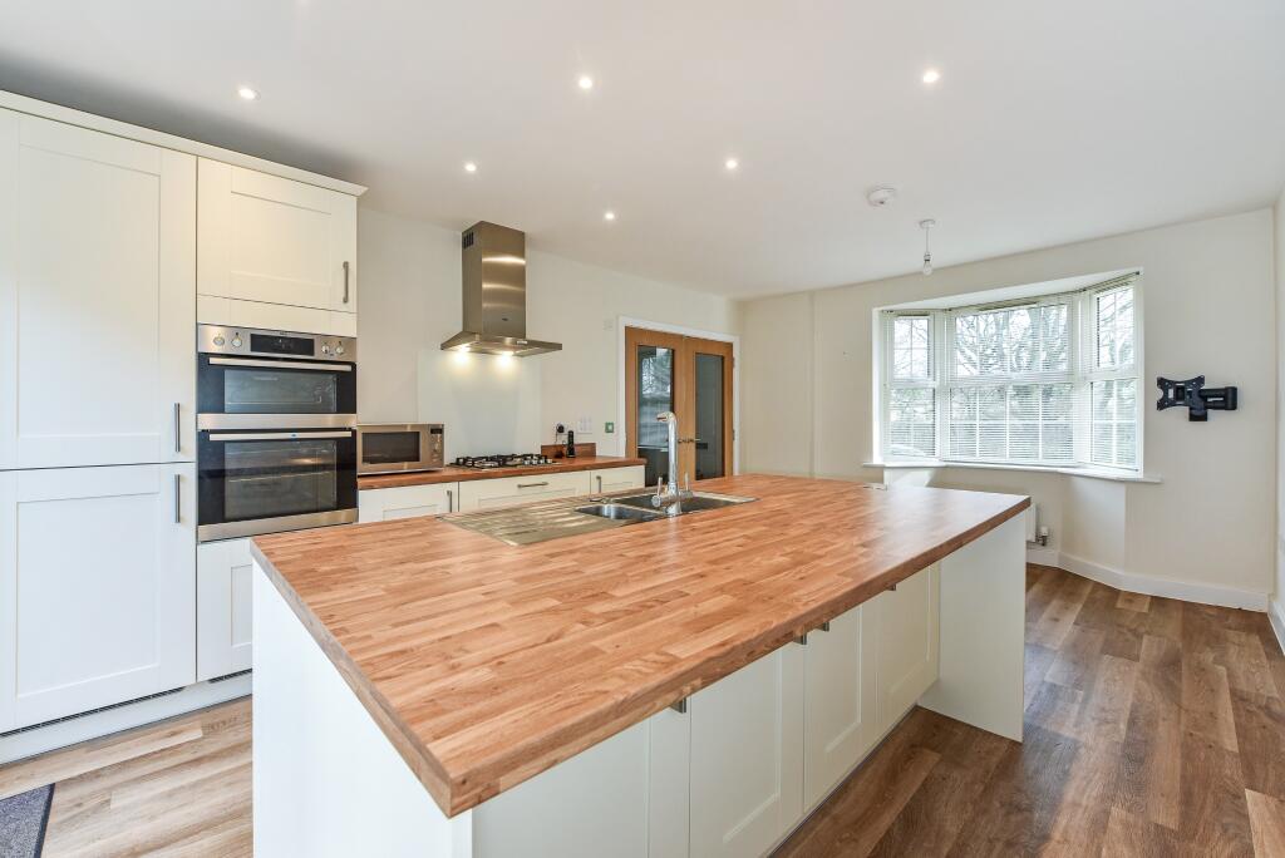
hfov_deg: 104.2
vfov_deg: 81.3
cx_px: 642
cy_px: 429
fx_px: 500
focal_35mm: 14
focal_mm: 14
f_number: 7.1
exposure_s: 1/100
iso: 400
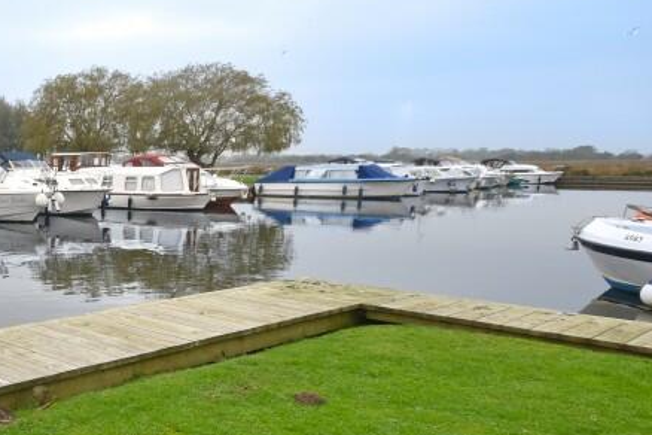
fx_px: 634
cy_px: 297
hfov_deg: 43.9
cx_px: -40
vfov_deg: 37.4
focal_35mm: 35
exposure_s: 1/250
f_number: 8
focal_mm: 10
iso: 400
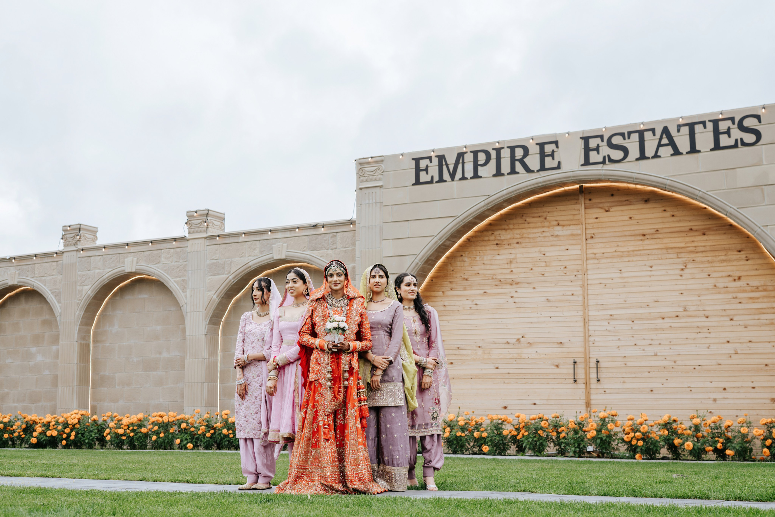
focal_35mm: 50
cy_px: 258
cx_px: 388
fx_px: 1076
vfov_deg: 27.0
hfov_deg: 39.6
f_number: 3.5
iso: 160
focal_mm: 50
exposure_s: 1/800
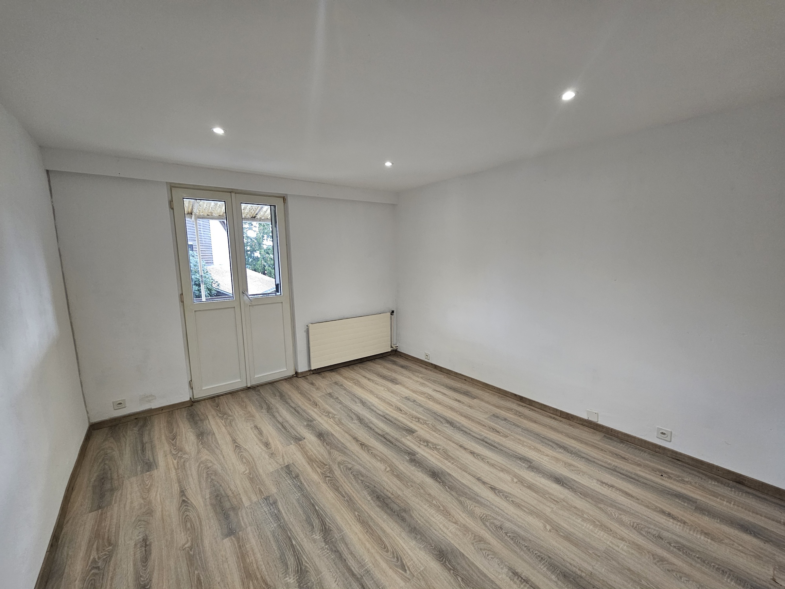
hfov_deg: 106.2
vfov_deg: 89.9
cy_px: 294
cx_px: 392
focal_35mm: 13
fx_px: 295
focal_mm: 2.2
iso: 125
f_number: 2.2
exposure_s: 1/50.3
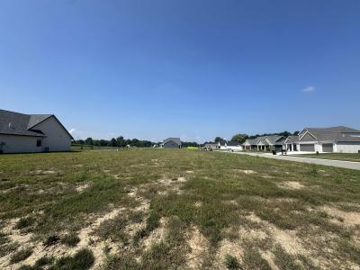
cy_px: 135
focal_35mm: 14
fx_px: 146
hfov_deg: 102.1
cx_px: 180
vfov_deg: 85.7
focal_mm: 2.22
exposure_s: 1/2415
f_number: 2.2
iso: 50
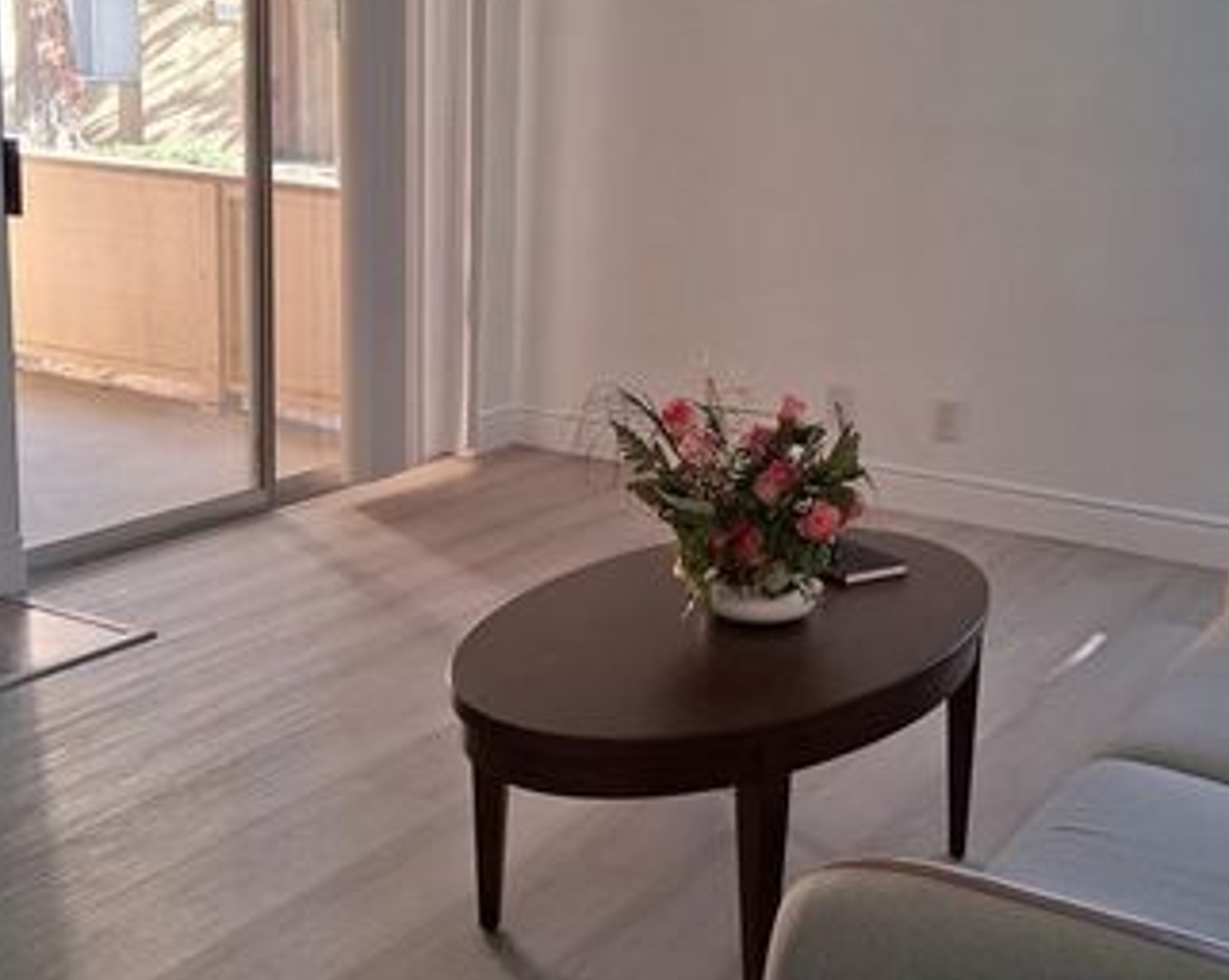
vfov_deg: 32.0
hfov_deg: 39.5
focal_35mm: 47
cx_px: 682
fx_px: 1707
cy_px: 427
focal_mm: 3.98
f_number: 1.8
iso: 160
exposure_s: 1/120
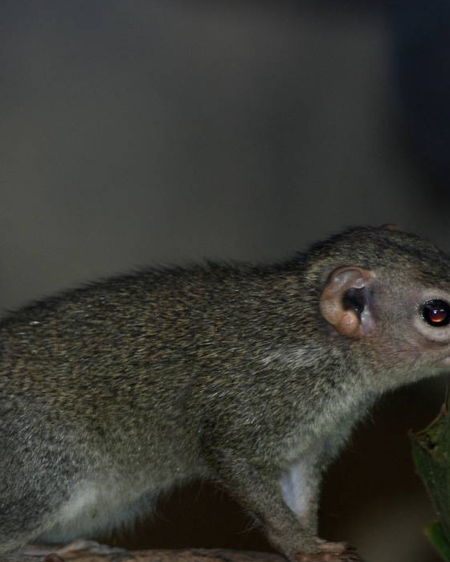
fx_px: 9123
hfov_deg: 2.8
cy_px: 421
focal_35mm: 548
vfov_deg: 3.5
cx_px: 44
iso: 200
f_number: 4.8
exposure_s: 1/60
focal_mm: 170
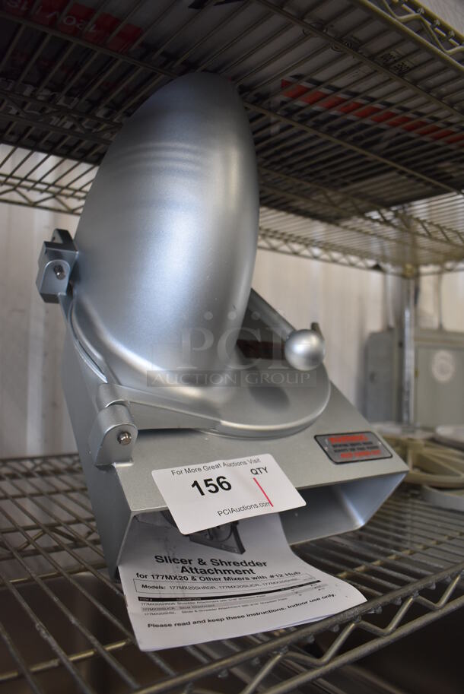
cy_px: 347
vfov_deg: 67.3
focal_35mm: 27
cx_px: 232
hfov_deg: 48.0
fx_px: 521
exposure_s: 1/200
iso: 800
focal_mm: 18
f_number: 3.5
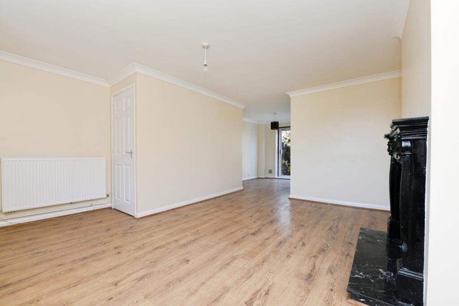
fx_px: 191
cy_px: 153
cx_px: 230
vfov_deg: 77.4
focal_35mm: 15
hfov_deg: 100.4
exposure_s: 1/60
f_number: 10
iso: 640
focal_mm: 15
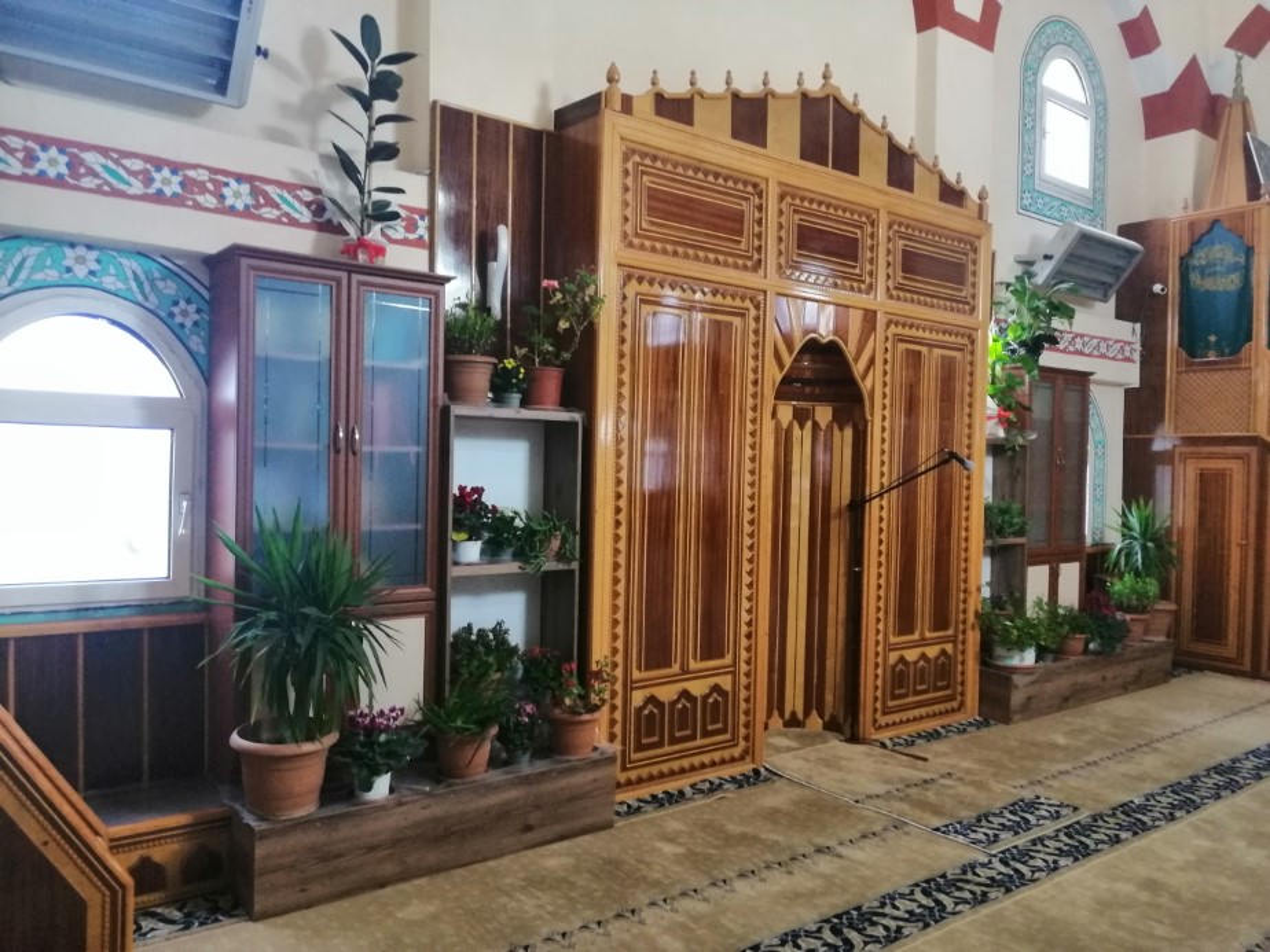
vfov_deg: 51.4
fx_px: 991
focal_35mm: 27
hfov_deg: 65.3
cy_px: 476
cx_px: 635
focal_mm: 3.95
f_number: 1.8
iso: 400
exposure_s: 1/25
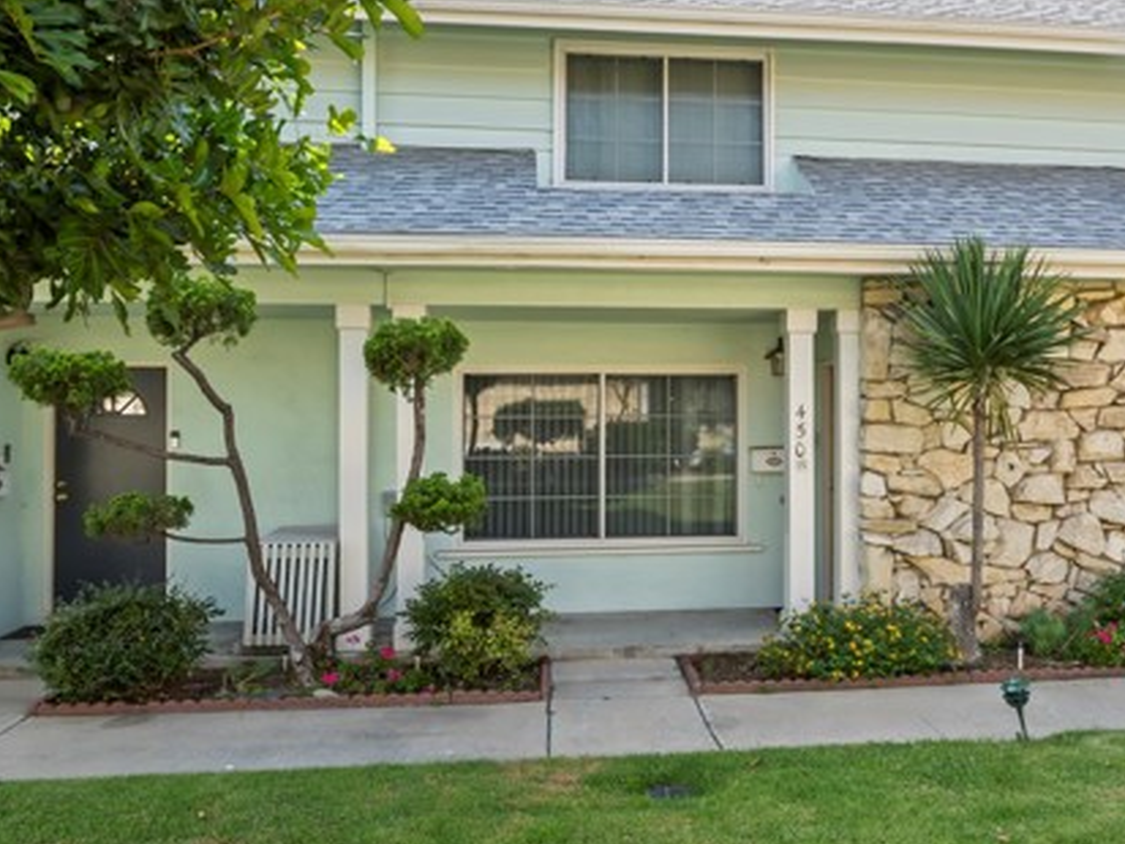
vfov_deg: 45.4
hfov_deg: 57.5
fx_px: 1008
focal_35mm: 31
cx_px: 714
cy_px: 381
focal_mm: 10
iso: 100
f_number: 9
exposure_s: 1/100
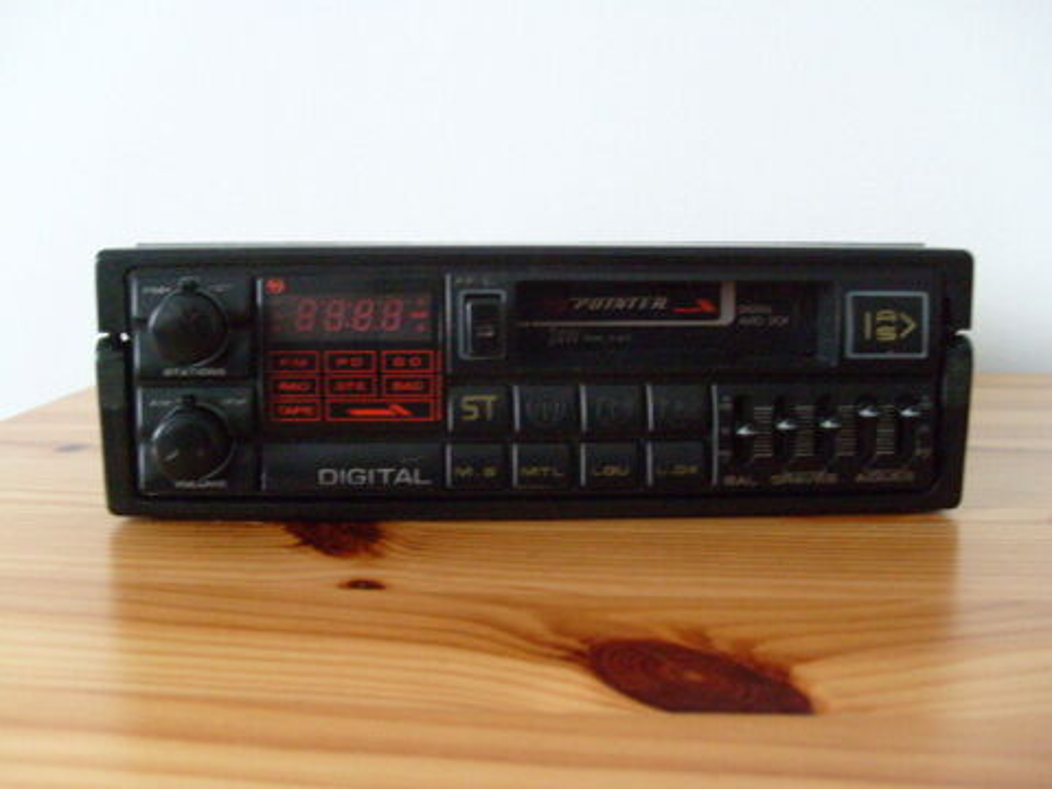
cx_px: 526
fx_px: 1064
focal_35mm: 35
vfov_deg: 40.7
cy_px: 394
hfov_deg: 52.6
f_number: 2.8
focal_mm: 5.8
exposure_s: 1/45
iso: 400
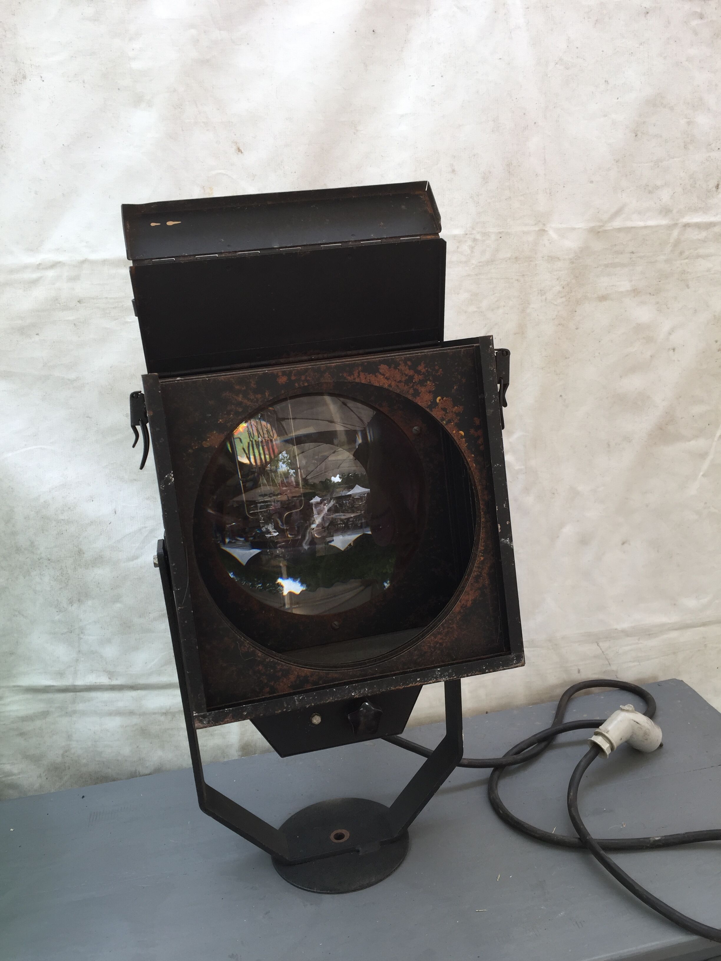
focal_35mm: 29
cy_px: 480
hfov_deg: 48.2
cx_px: 360
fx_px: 805
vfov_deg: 61.7
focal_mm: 4.15
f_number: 2.2
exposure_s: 1/101
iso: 32
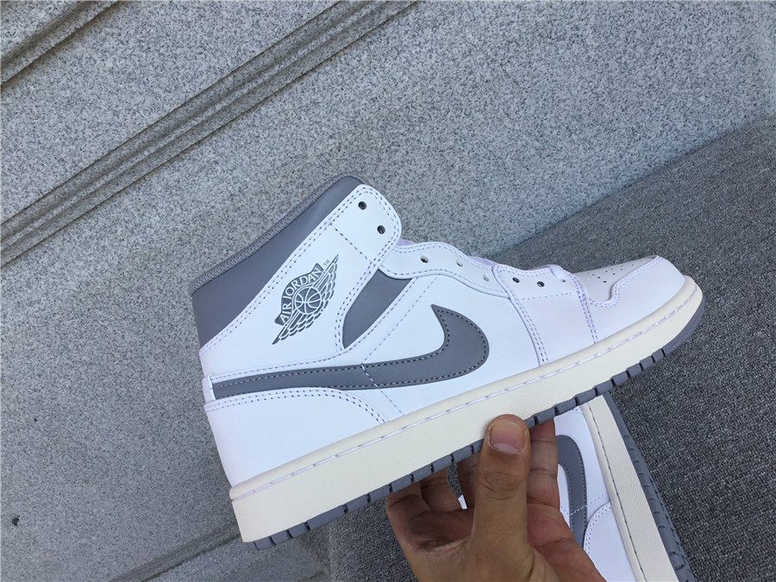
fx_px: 695
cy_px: 291
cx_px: 388
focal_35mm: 31
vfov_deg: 45.4
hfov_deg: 58.4
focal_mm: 3.3
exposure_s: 1/657
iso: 25
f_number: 2.4
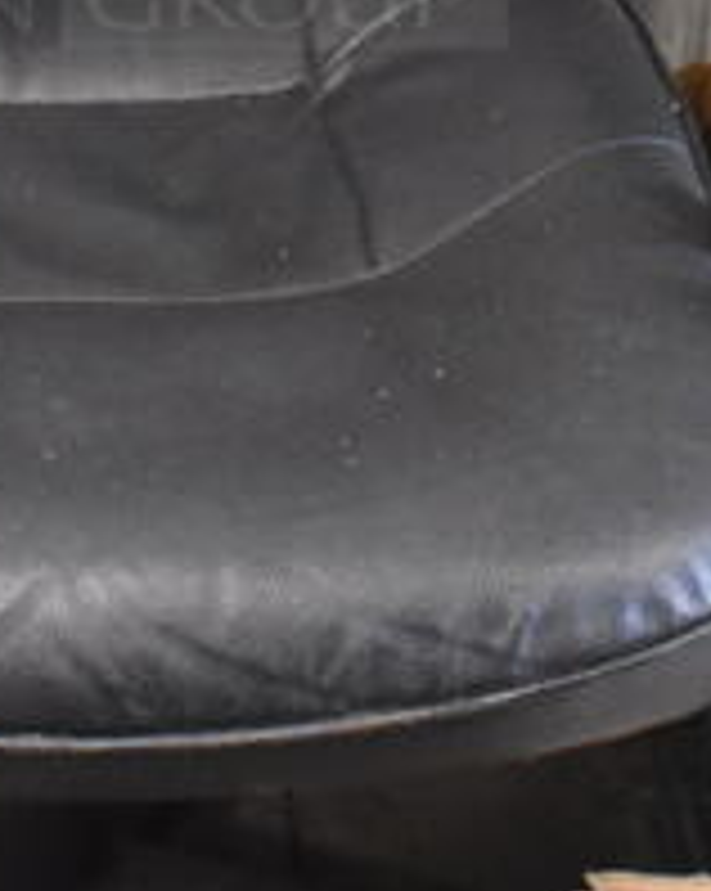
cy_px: -187
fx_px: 3082
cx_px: 9
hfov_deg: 13.0
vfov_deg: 15.8
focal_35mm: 117
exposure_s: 1/125
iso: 3200
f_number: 3.5
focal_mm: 18
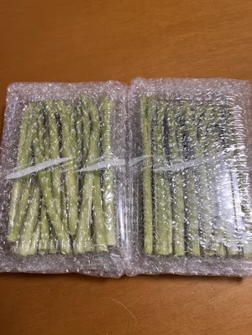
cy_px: 168
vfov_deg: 67.3
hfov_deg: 53.1
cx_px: 126
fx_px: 252
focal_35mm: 26
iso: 125
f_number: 1.6
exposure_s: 1/104
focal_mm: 5.1
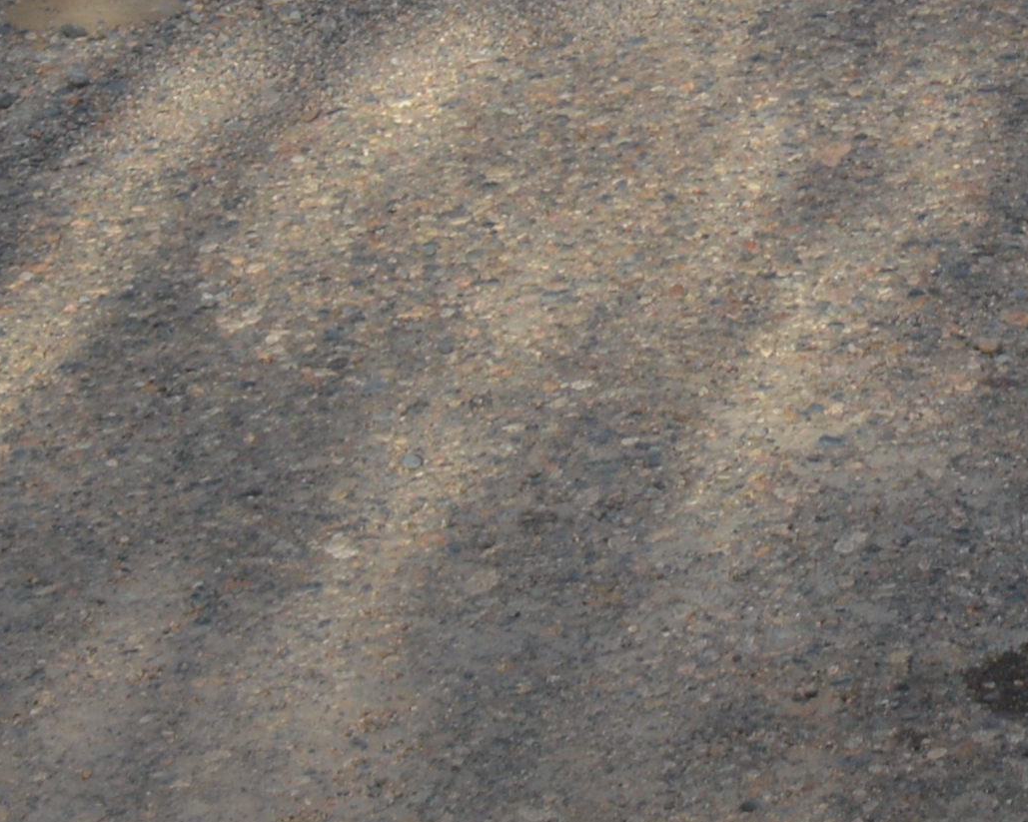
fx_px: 4502
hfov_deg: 12.3
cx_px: 1627
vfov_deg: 9.5
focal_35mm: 148
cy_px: -993
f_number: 8
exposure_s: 1/250
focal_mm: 18
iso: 100
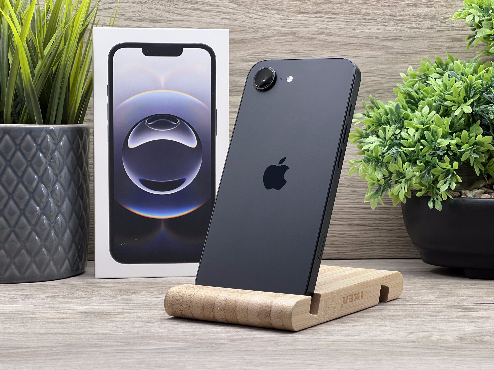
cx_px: 258
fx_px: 1156
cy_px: 192
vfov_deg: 18.2
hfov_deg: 24.1
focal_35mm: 81
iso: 100
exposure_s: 1/100
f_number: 2.8
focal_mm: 9
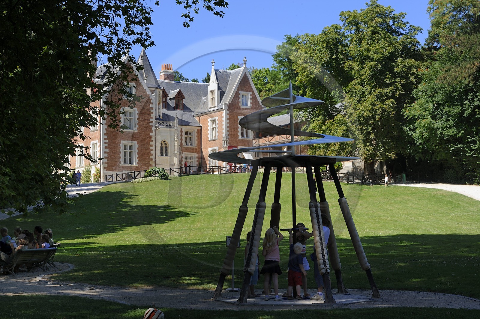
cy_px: 160
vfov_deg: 19.4
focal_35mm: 70
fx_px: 933
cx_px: 240
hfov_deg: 28.9
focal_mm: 70
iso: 200
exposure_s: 1/160
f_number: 11
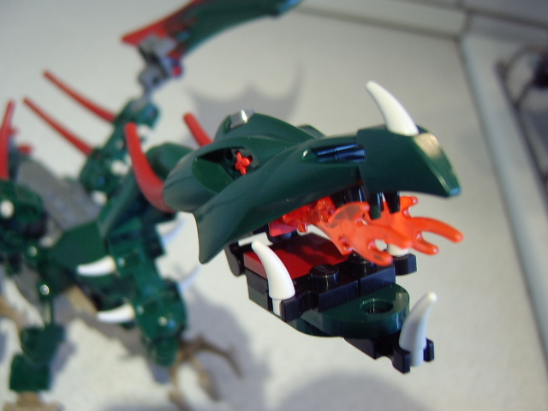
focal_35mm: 31
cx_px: 274
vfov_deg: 45.4
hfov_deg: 58.4
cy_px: 206
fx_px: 491
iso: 100
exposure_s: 1/14
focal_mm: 8.13
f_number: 2.7
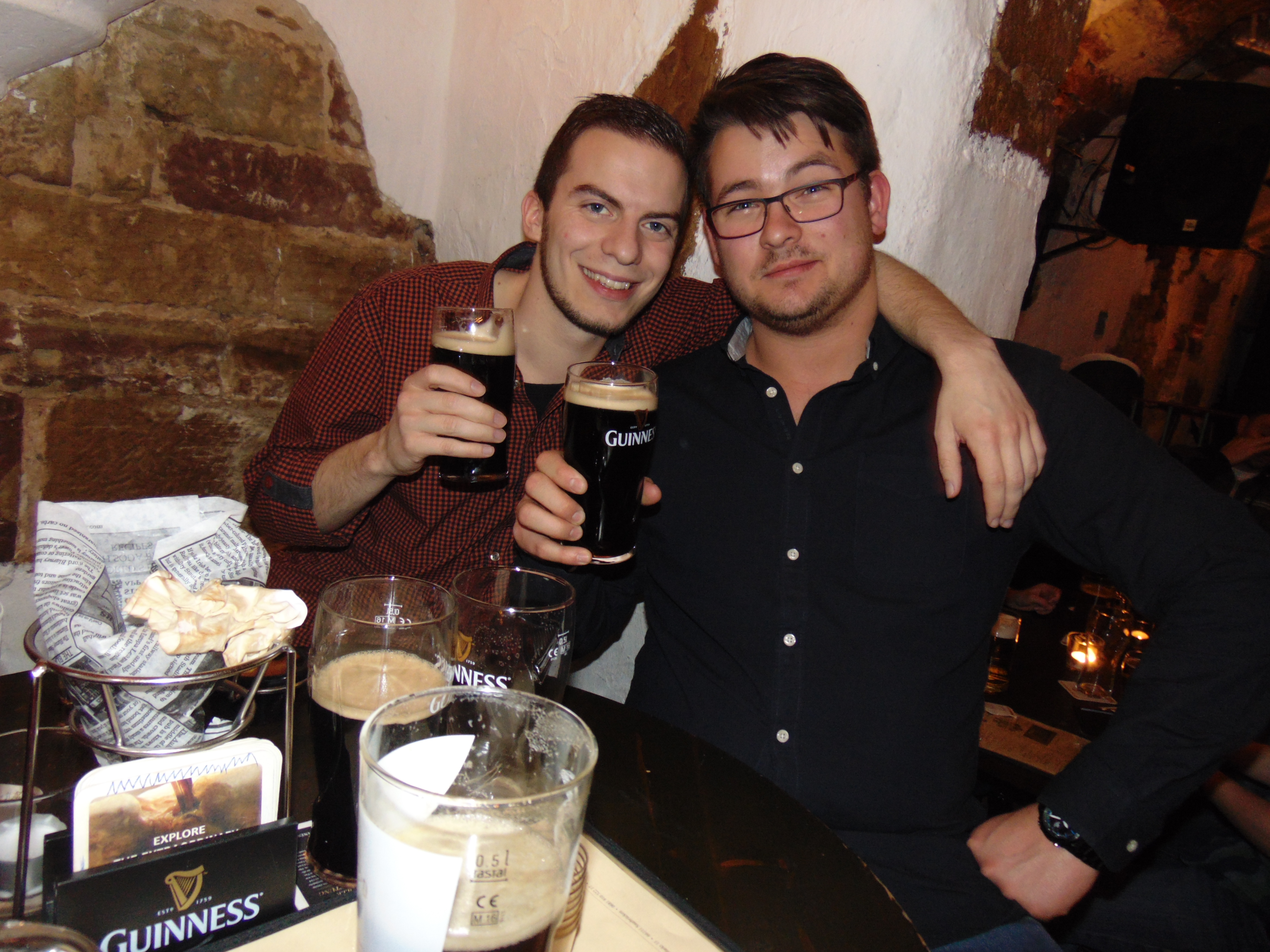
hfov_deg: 69.4
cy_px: 476
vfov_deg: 54.9
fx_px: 917
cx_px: 635
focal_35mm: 25
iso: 200
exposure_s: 1/8
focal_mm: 4.5
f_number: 3
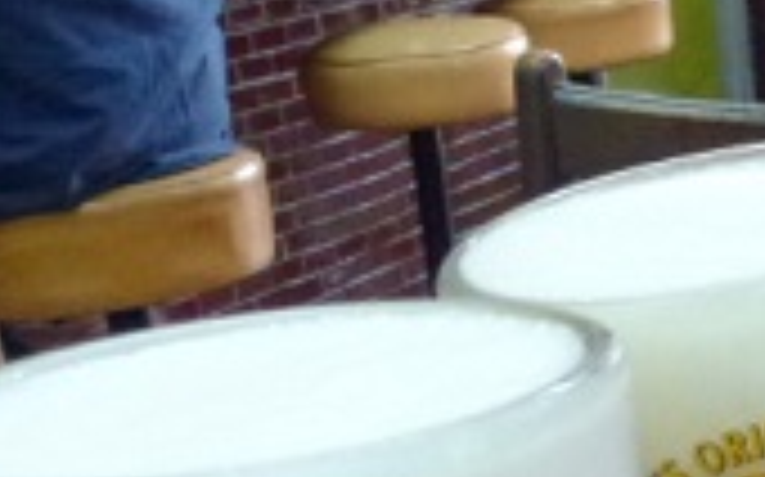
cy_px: 508
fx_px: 1396
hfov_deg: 27.8
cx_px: 850
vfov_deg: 18.7
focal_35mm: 67
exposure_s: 1/15
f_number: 3.3
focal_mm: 4.3
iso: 640
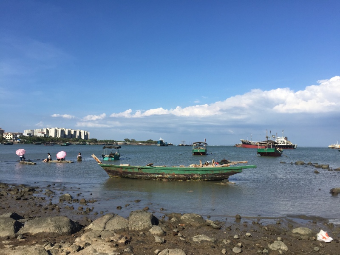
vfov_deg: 48.2
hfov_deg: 61.7
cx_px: 170
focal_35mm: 29
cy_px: 128
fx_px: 285
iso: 32
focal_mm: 4.15
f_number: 2.2
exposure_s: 1/2475
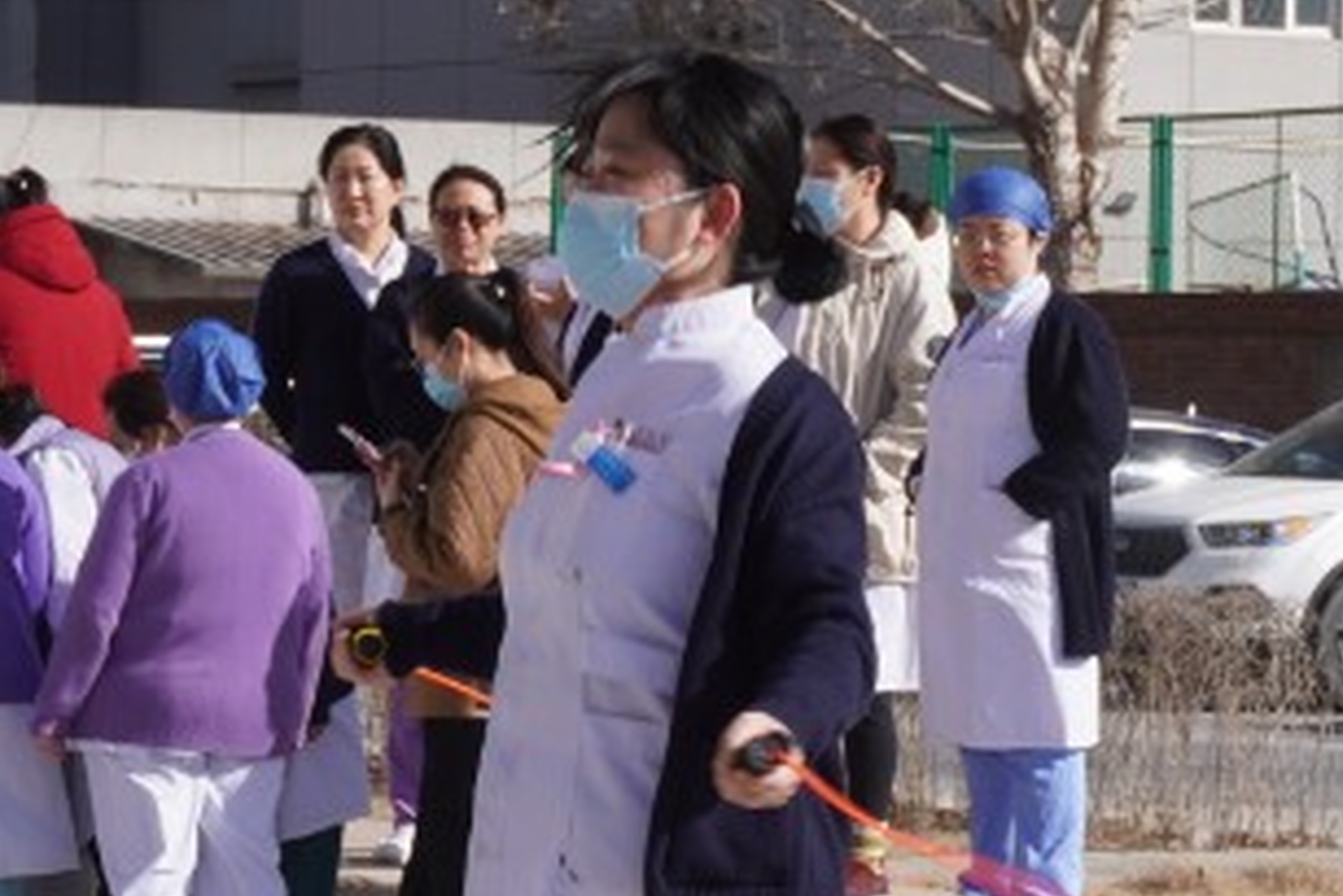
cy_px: 865
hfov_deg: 9.5
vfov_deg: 6.4
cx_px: 1008
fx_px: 8061
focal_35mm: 216
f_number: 11
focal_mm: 50
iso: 100
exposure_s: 1/160
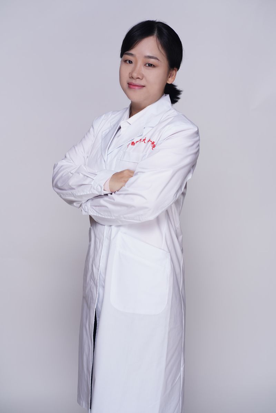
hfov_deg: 16.1
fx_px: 977
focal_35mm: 85
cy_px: 206
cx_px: 138
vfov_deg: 23.9
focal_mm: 85
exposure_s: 1/160
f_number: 5.6
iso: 100
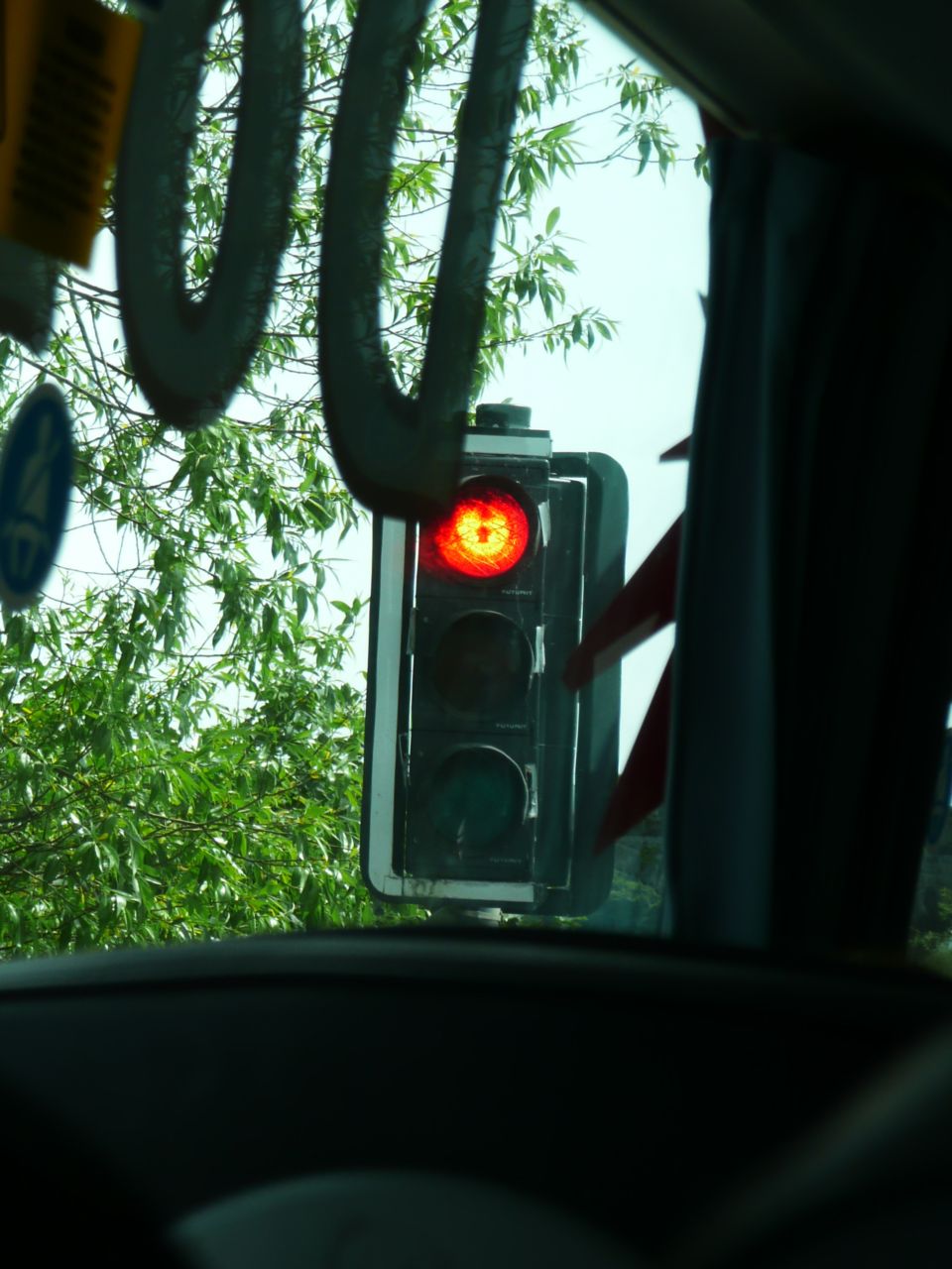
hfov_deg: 9.6
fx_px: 5647
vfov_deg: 12.8
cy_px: 634
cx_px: 476
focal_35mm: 154
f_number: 4.7
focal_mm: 20.9
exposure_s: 1/125
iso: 100
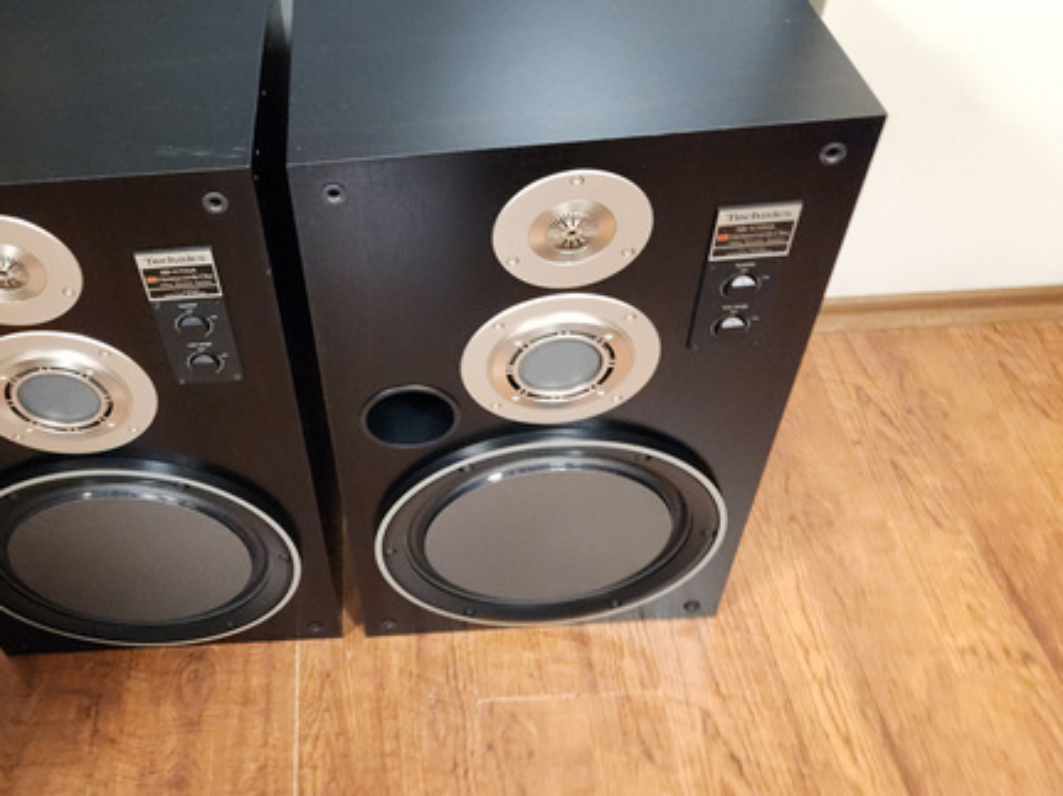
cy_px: 266
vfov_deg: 43.5
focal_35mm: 32
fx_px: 982
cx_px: 345
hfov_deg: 55.5
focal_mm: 5.4
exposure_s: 1/50
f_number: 1.8
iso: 640
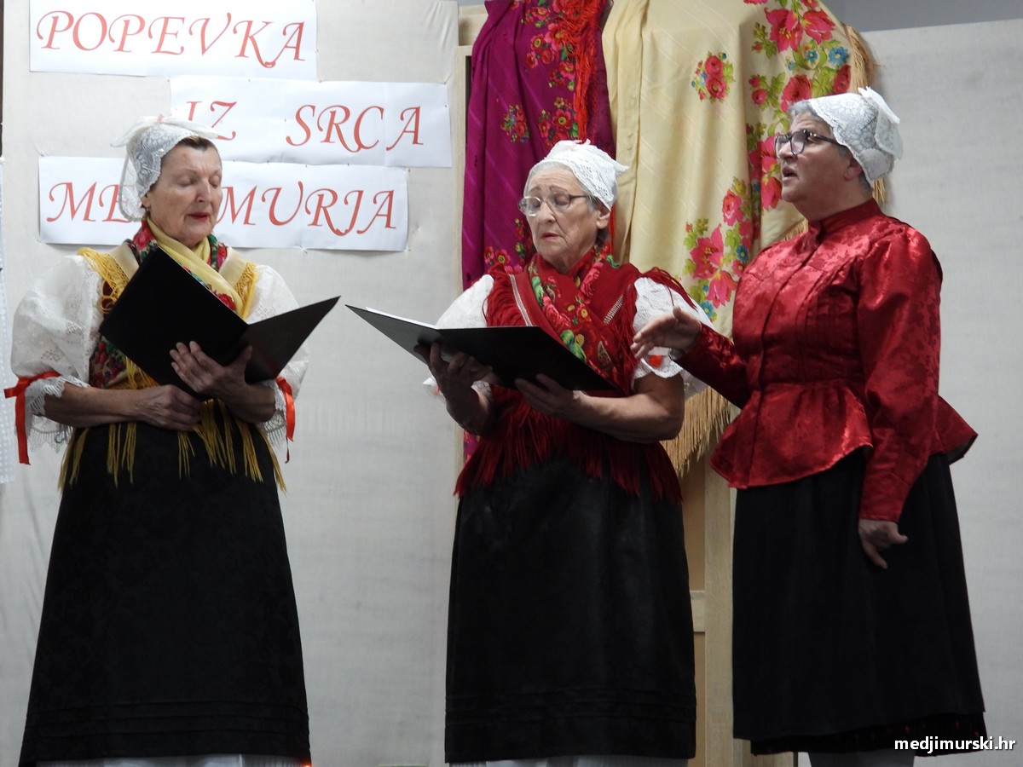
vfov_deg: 10.2
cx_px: 512
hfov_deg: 13.6
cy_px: 384
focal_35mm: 145
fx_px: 4285
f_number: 4
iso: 400
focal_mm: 26.1
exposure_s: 1/30
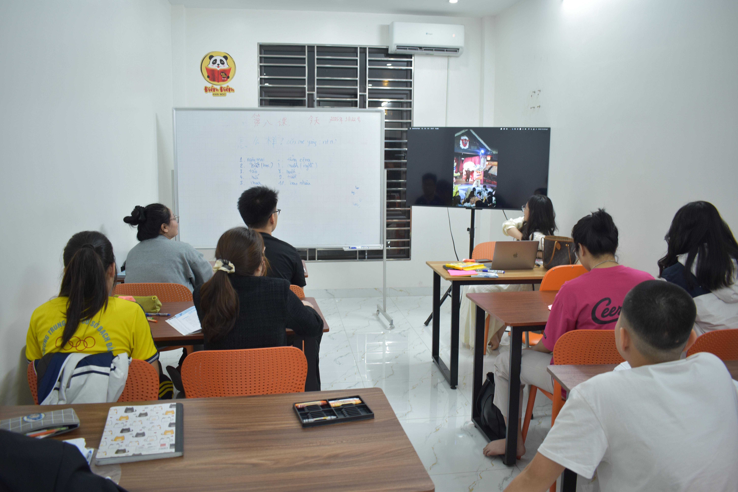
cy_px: 246
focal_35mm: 27
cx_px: 369
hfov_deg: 67.4
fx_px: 553
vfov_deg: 47.9
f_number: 3.5
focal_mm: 18
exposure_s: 1/30
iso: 360
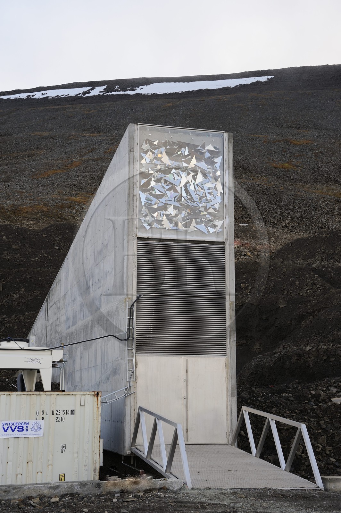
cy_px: 256
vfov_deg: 35.7
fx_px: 797
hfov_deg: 24.2
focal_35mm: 56
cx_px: 170
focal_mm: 56
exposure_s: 1/160
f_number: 6.3
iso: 200
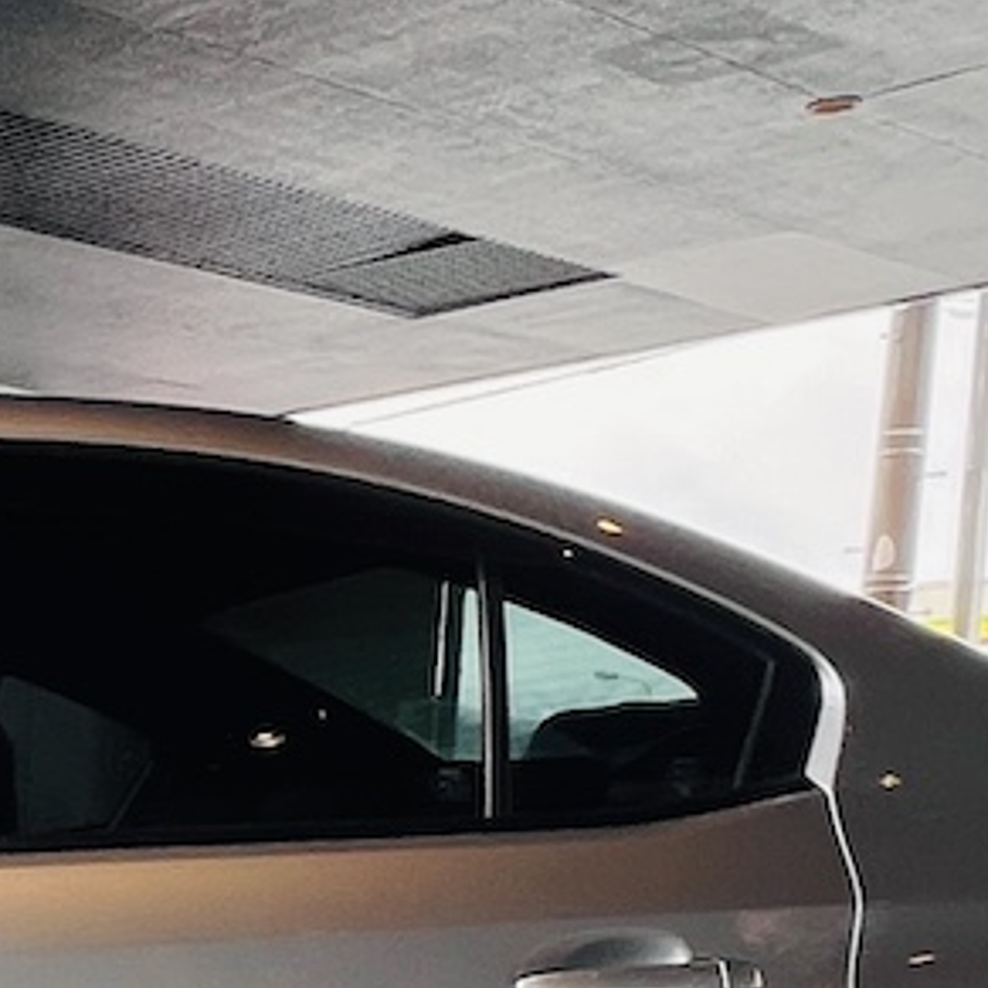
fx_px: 2293
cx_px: -686
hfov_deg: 19.5
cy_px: 1151
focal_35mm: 71
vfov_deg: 22.6
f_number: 1.8
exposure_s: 1/211
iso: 32
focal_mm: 1.57
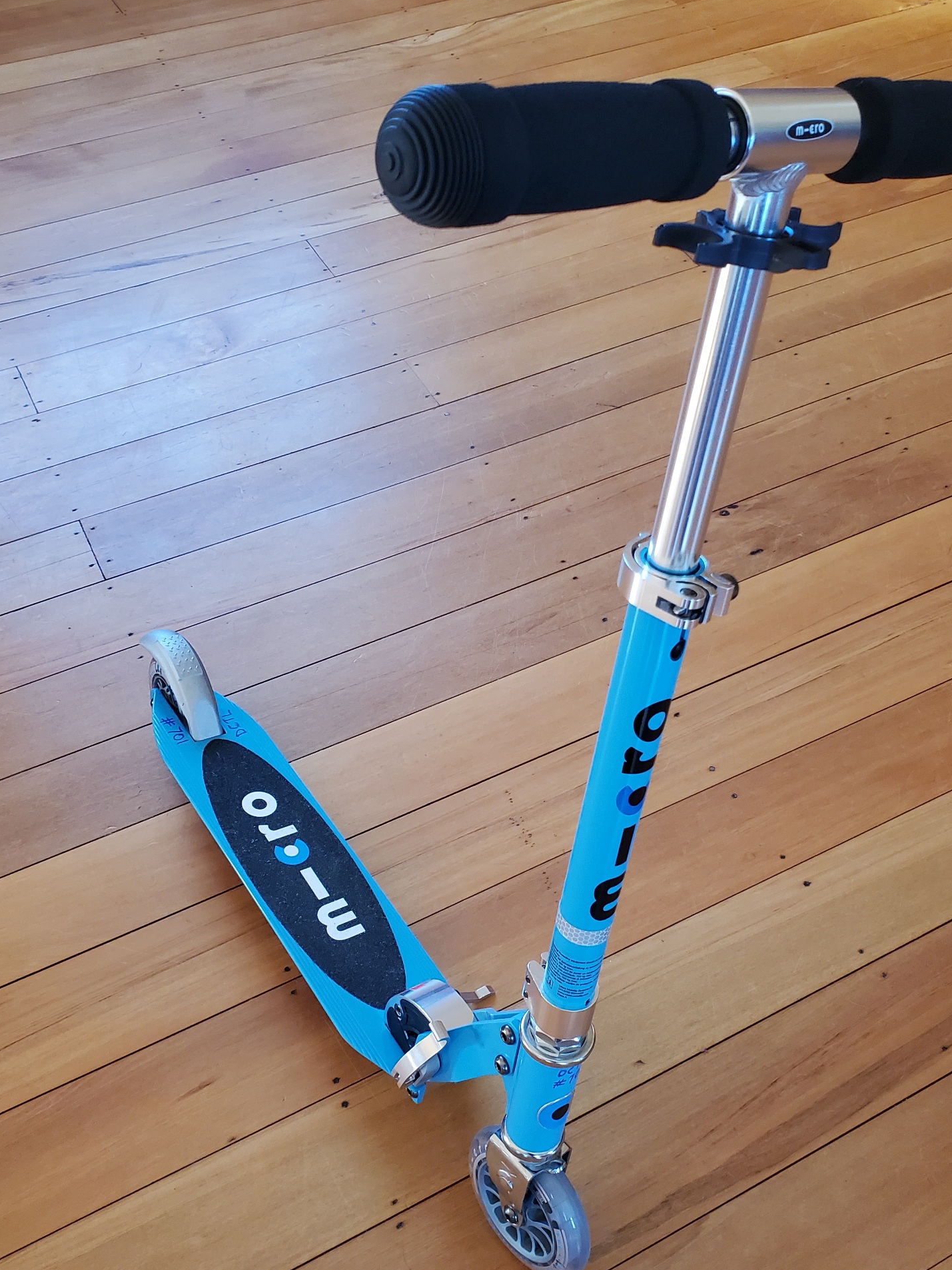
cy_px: 700
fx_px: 1210
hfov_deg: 42.9
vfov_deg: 55.3
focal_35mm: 33
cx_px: 506
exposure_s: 1/120
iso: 320
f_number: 2.4
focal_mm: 4.3
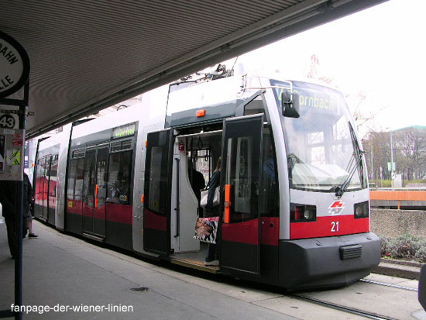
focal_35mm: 37
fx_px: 456
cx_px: 213
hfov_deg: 50.1
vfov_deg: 38.7
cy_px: 160
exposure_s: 1/130
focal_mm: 5.6
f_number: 2.7
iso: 100
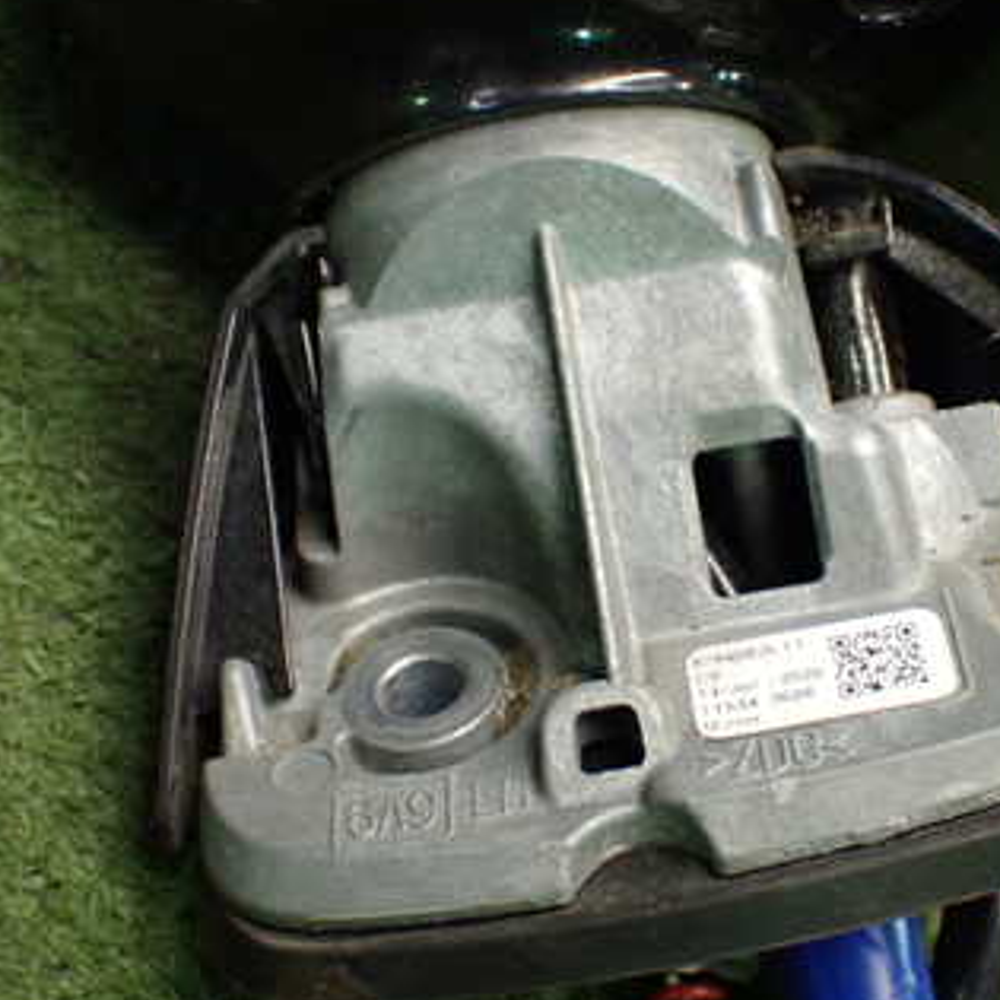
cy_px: 540
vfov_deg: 23.4
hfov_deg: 23.3
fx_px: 2419
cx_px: 670
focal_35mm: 74
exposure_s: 1/100
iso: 800
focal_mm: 7.84
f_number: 2.9
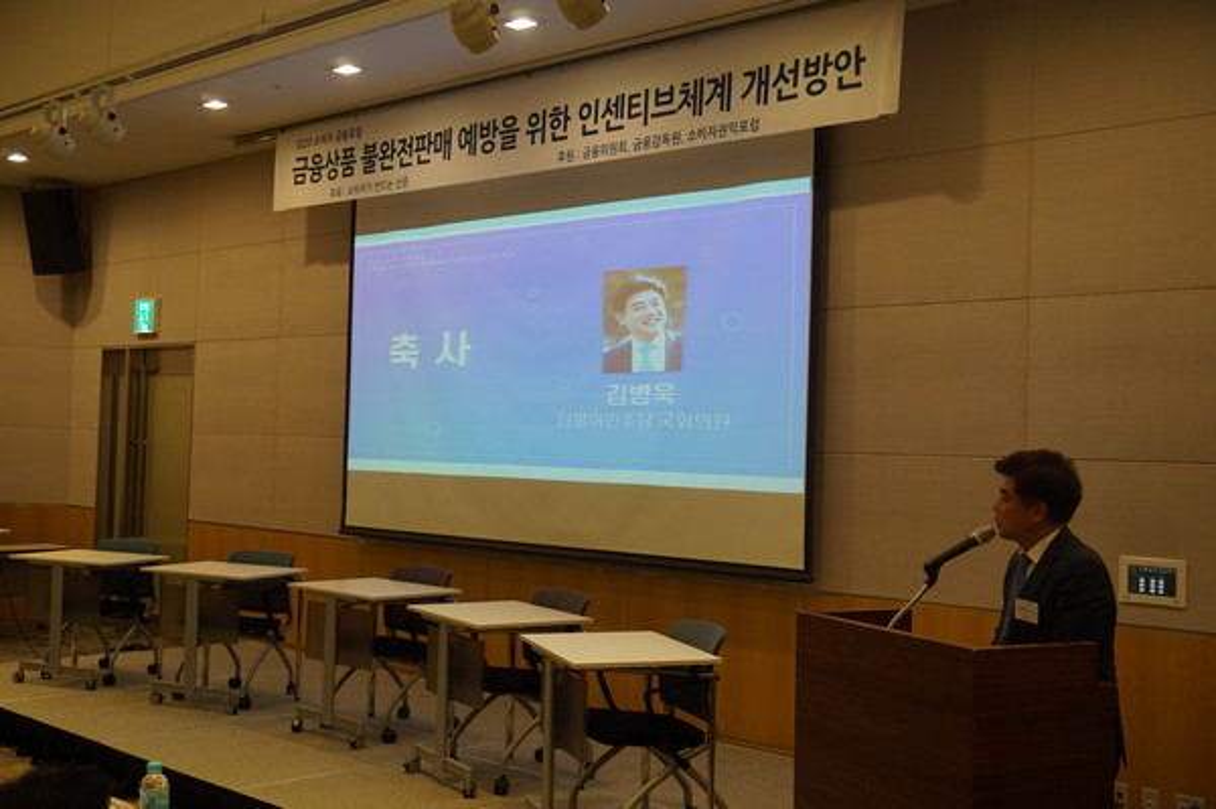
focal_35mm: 40
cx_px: 608
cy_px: 404
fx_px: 1367
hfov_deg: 48.0
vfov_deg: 33.0
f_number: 4.5
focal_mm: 27
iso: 400
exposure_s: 1/60
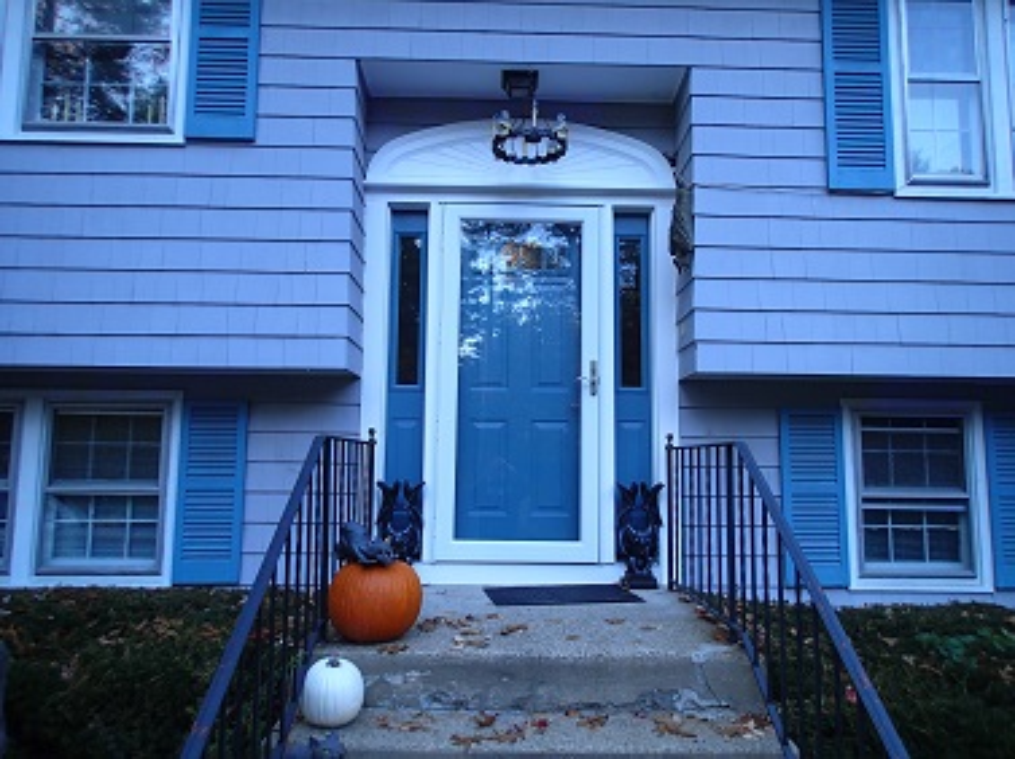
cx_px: 508
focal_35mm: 25
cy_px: 380
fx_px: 732
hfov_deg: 69.4
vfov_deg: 54.8
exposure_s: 1/100
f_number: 2
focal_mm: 4.5
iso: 100
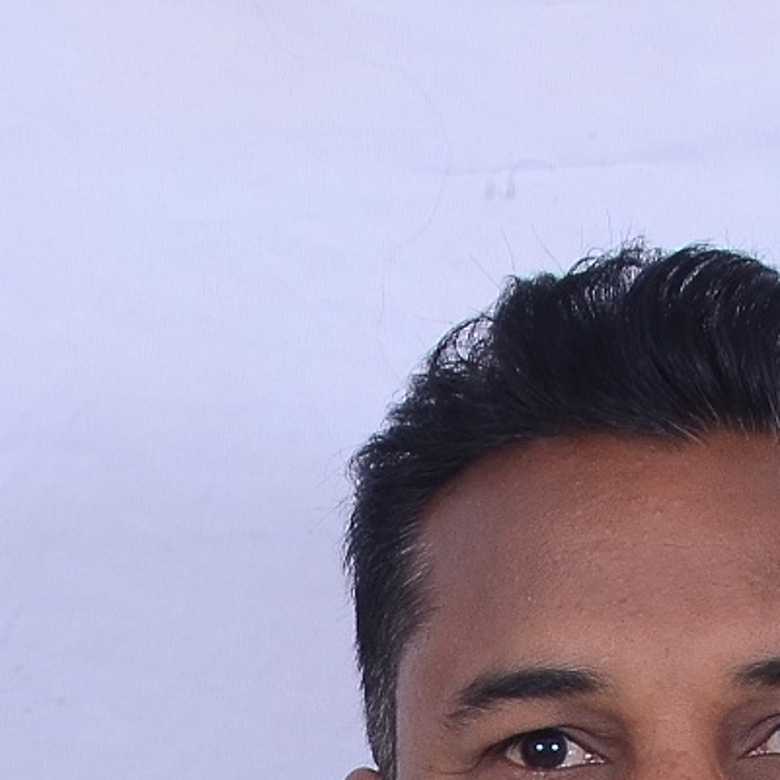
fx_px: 7597
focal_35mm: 298
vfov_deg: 5.8
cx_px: 671
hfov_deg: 5.9
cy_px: 1445
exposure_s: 1/160
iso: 250
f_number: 8
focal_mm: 38
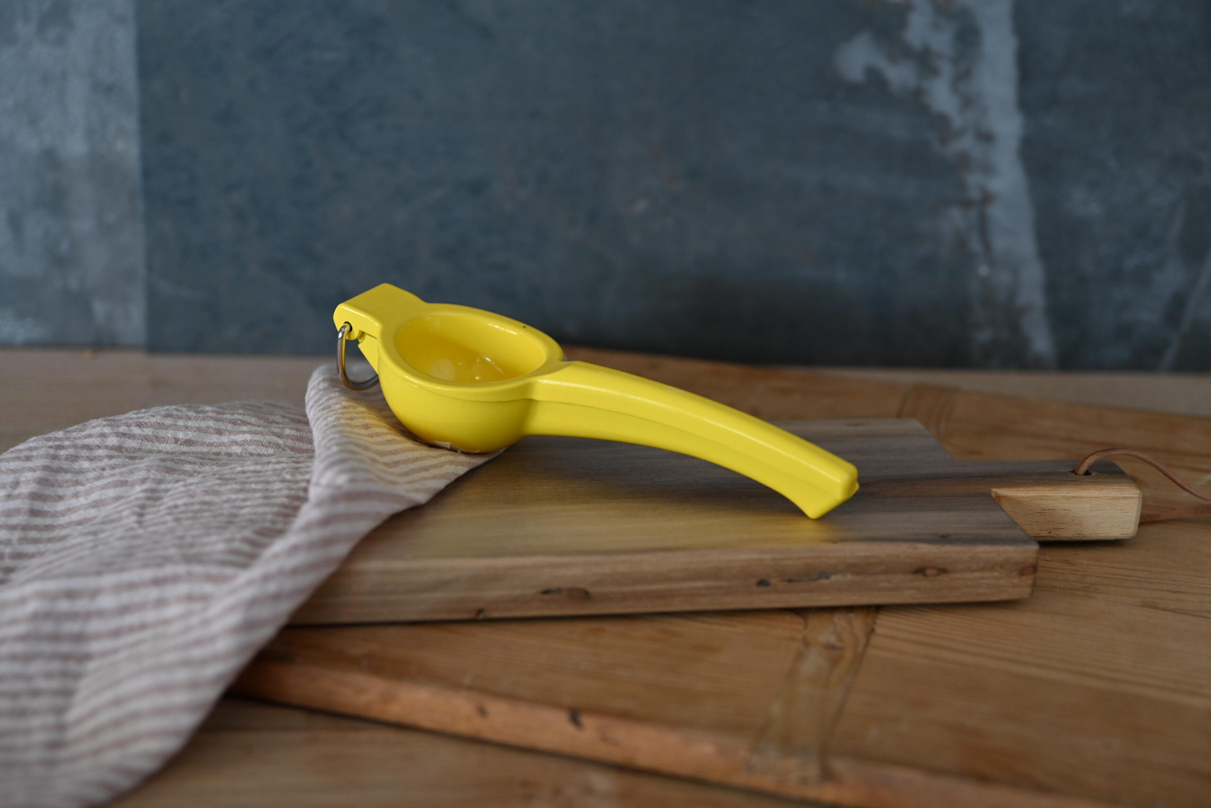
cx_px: 606
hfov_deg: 35.6
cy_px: 404
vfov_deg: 24.2
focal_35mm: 56
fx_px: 1884
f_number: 3.2
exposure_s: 1/200
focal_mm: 56
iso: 320
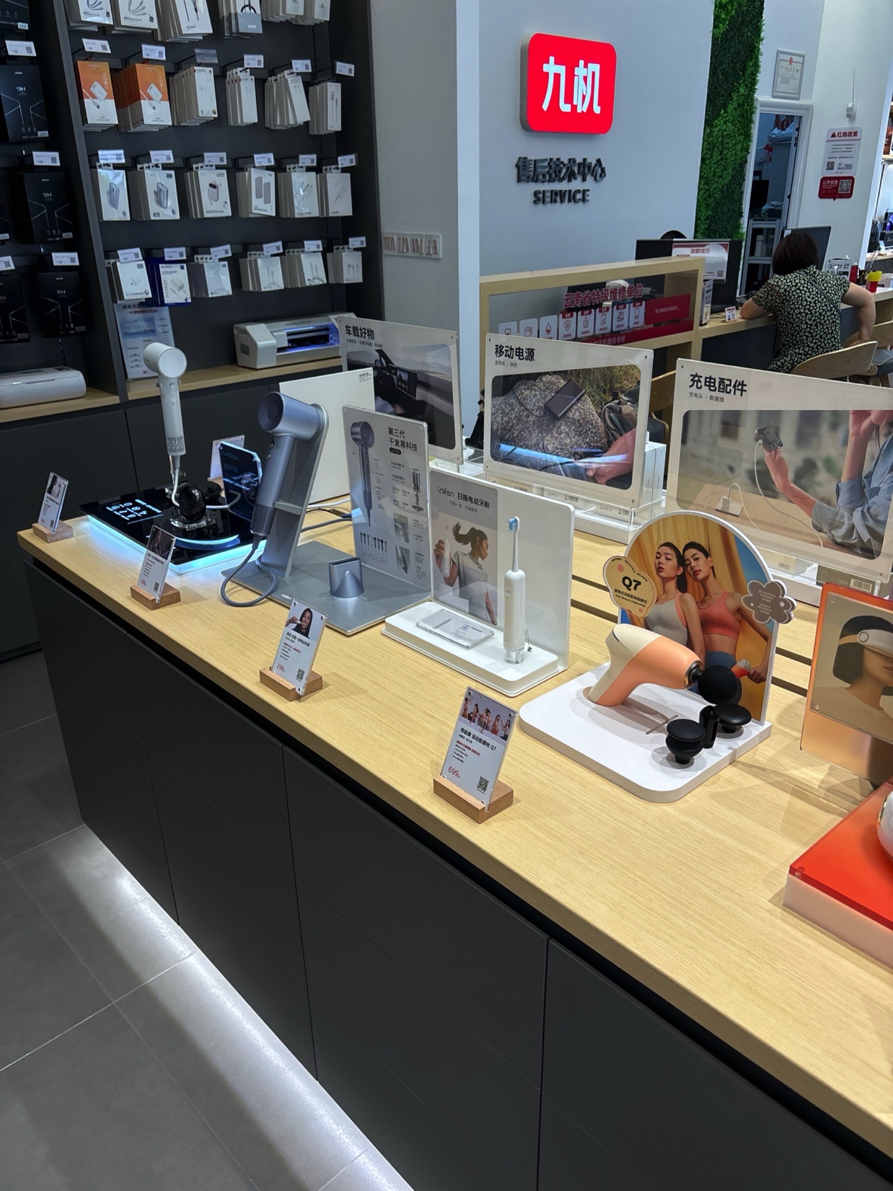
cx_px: 446
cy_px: 596
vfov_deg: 67.3
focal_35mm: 26
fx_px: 894
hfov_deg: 53.1
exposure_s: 1/100
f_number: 1.6
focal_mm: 5.96
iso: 40
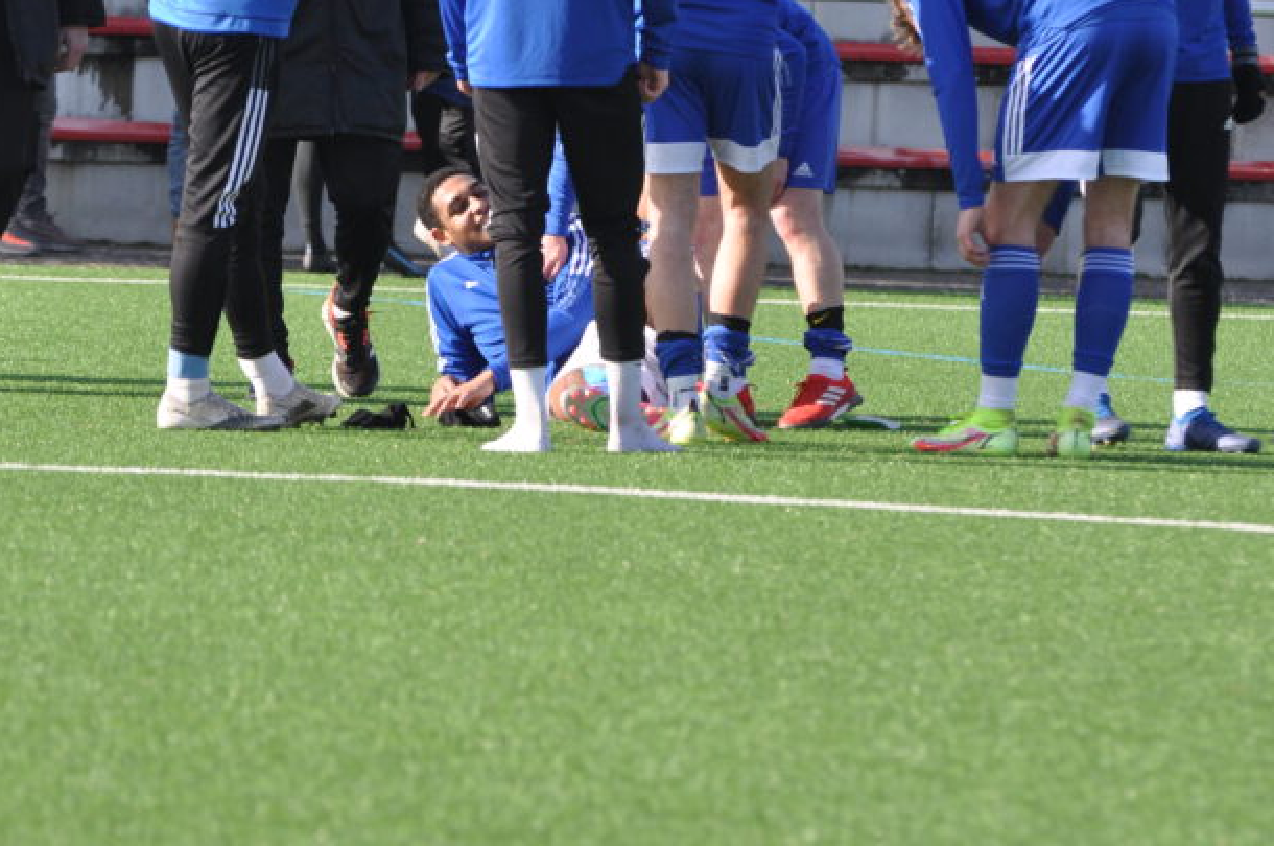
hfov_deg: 4.8
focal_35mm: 428
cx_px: 756
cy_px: 152
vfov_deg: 3.2
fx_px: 15126
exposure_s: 1/1000
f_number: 5
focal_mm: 170
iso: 400
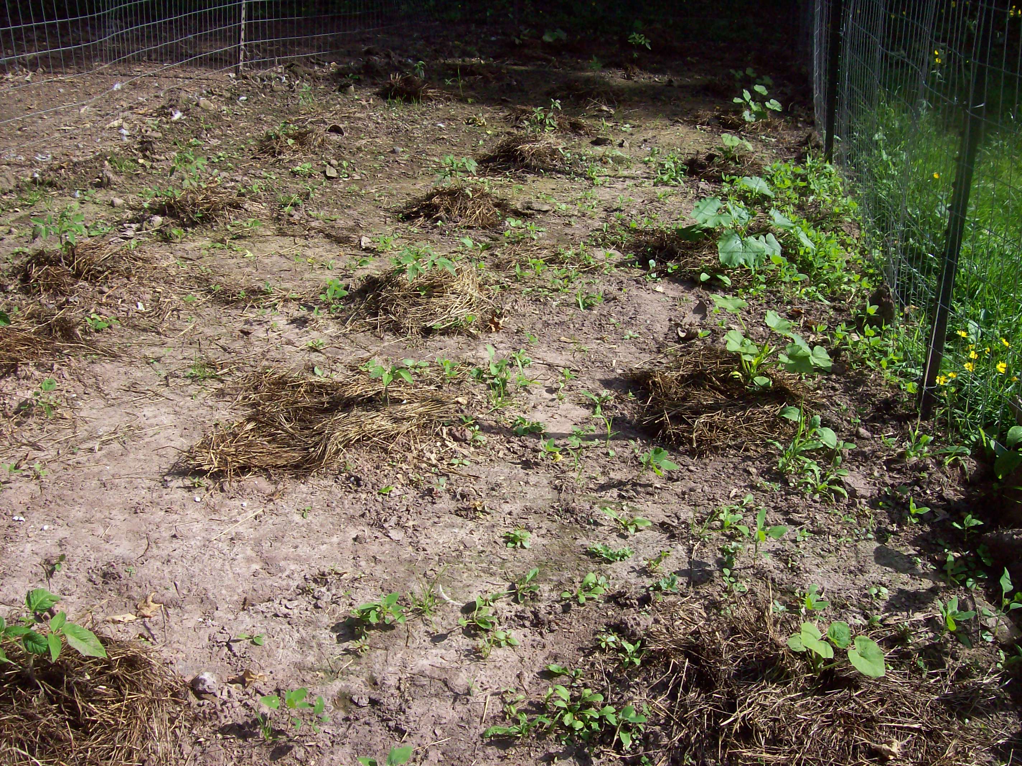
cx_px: 511
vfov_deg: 39.6
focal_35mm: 36
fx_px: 1063
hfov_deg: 51.4
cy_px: 383
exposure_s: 1/430
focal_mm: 6
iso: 80
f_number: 4.8
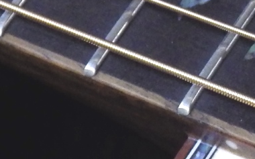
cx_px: 405
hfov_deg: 8.7
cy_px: 59
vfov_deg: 5.6
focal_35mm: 236
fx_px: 1639
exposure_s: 1/60
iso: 800
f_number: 4
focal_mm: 10.7
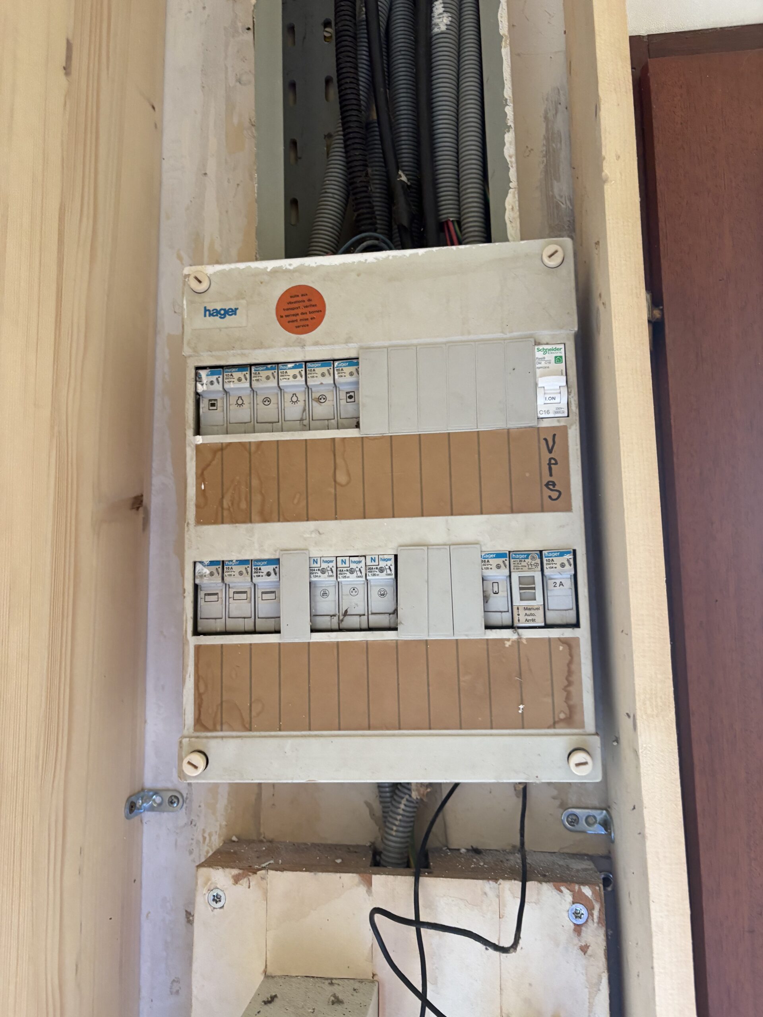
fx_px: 764
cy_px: 508
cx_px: 382
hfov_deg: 53.1
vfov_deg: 67.3
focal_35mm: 26
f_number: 1.6
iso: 200
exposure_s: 1/60
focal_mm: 5.96
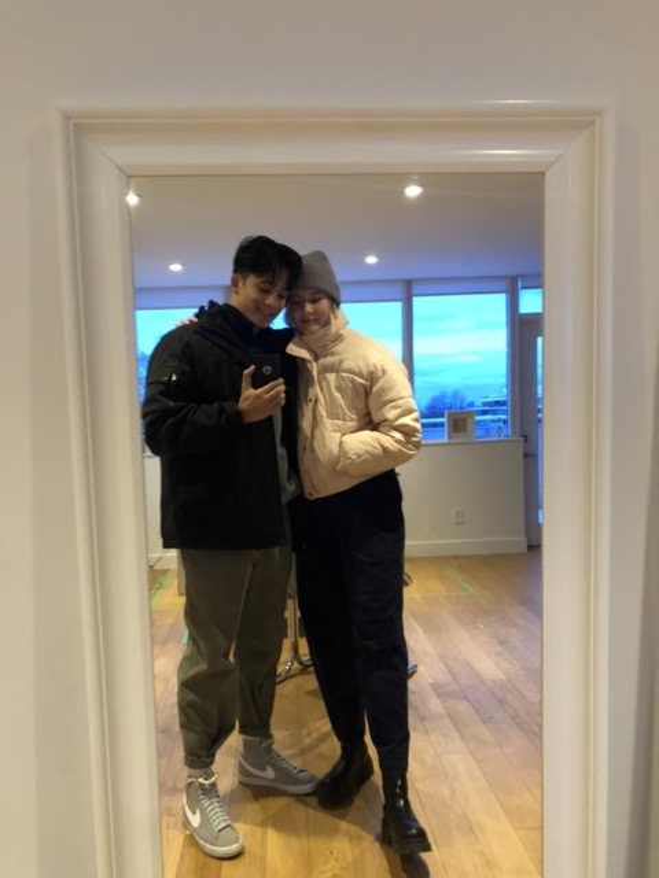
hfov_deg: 49.7
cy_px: 439
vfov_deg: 63.4
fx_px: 711
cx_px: 330
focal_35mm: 28
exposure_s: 1/9
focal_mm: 4
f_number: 1.8
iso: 100
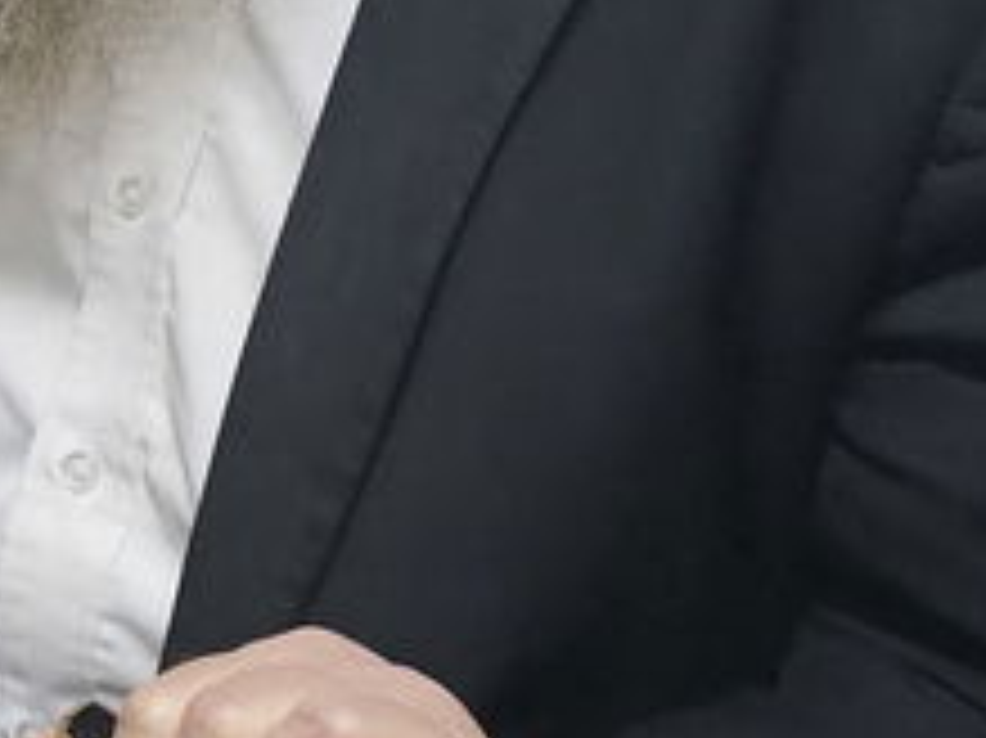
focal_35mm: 147
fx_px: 4185
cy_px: -315
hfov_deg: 10.7
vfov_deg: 9.8
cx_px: -1639
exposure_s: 1/100
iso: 1000
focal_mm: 6.3
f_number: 1.7
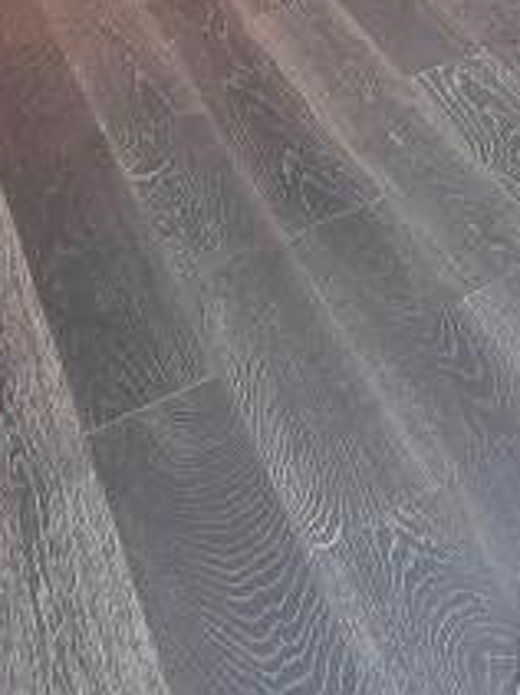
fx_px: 1263
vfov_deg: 20.4
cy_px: -593
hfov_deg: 18.6
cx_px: 912
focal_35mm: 63
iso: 50
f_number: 2.2
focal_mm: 2.2
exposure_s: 1/60
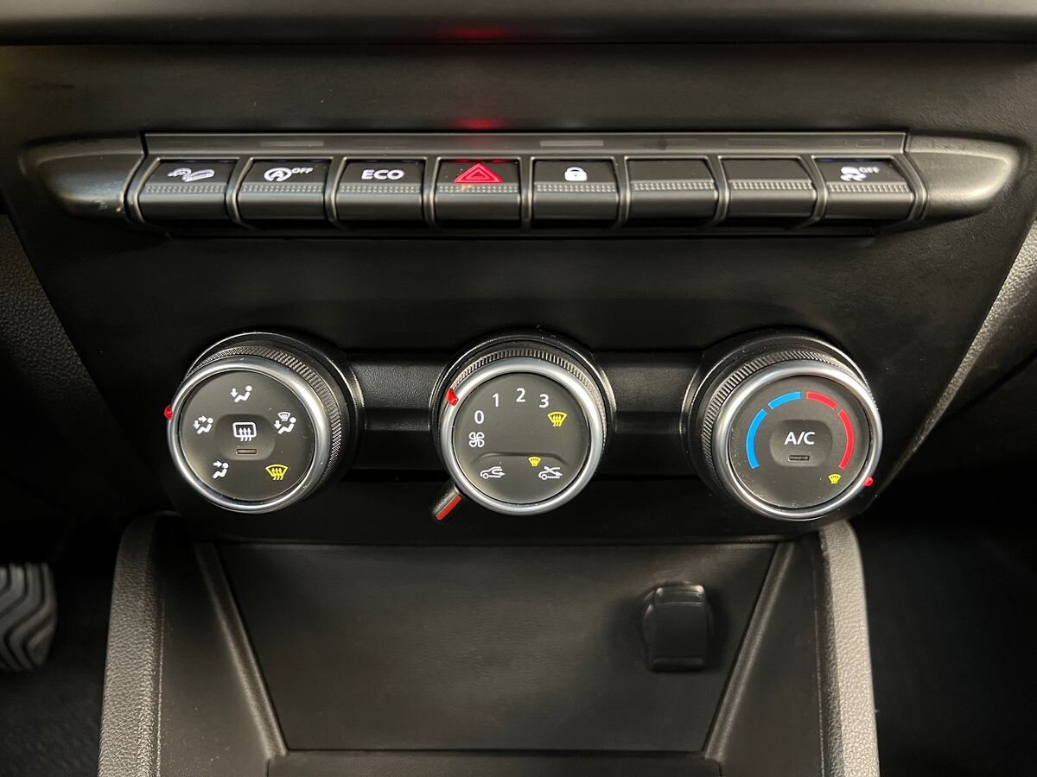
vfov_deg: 53.1
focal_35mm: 26
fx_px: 779
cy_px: 388
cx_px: 518
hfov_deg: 67.3
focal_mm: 5.7
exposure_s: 1/31
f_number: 1.5
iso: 640
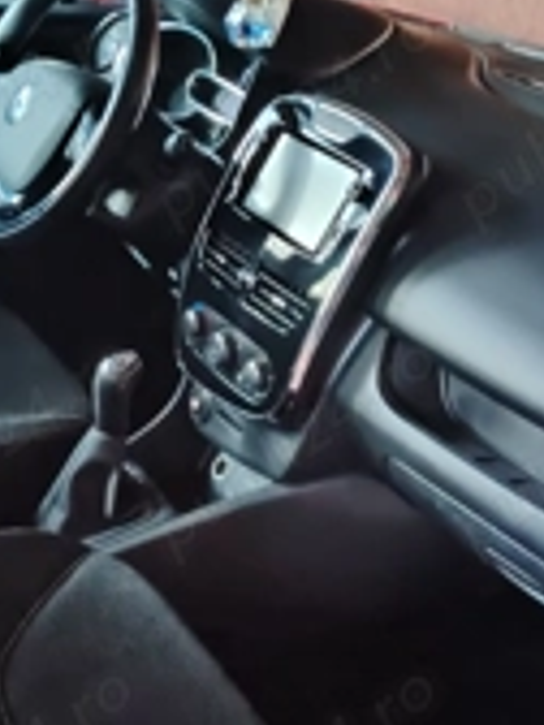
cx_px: 142
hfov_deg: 25.4
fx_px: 1194
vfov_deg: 33.3
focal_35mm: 57
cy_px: 518
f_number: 1.75
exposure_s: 1/15.2
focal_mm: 5.25
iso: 8384
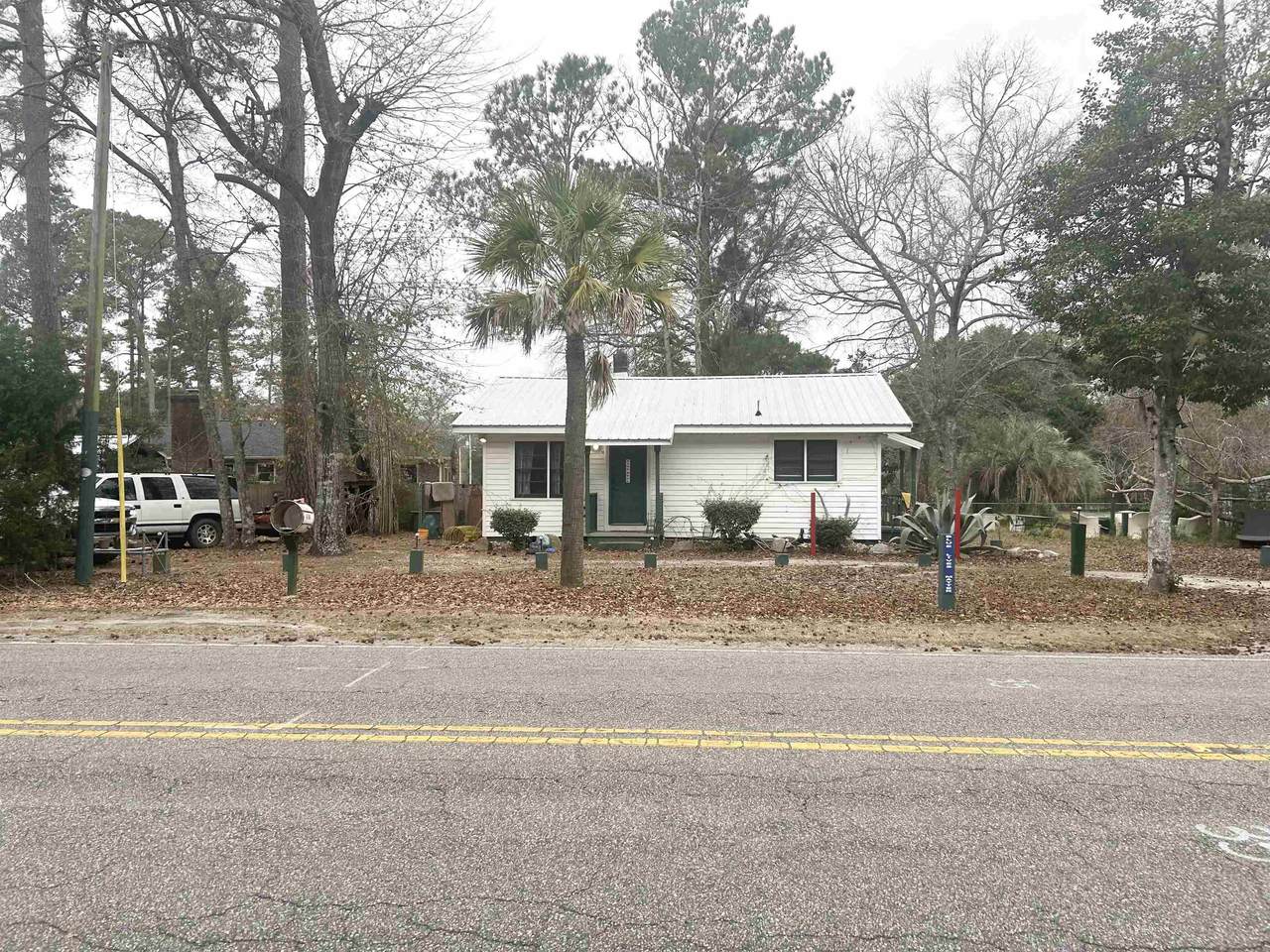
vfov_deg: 53.1
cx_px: 635
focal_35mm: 26
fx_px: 954
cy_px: 476
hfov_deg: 67.3
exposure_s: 1/154
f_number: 1.5
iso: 40
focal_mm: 5.7
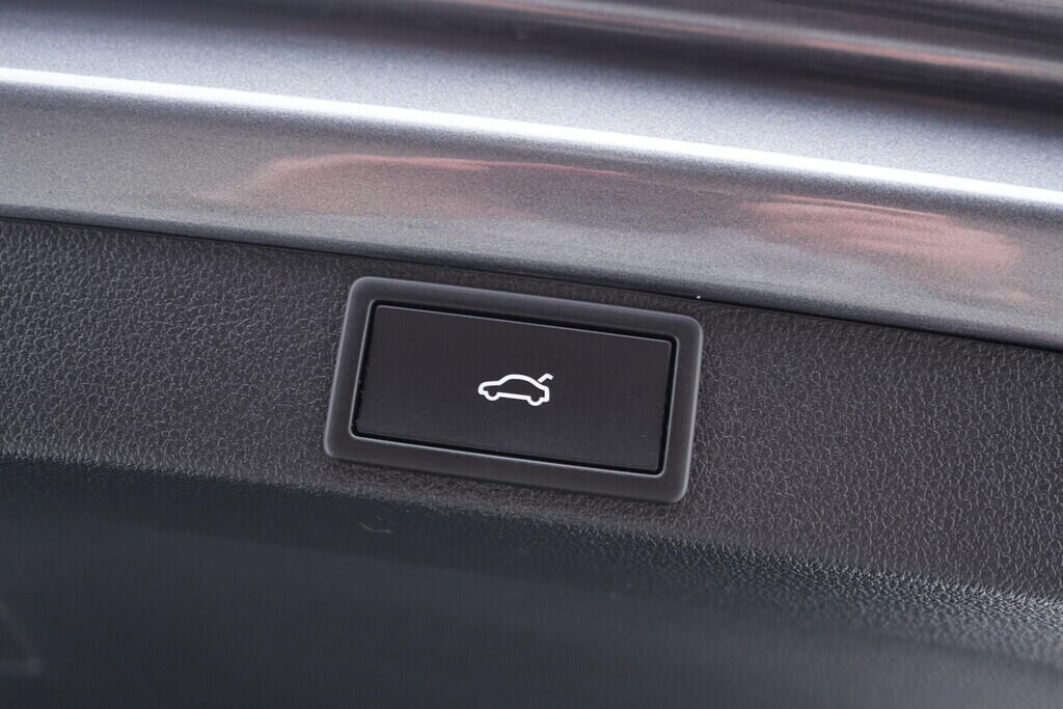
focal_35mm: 36
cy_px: 354
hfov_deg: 53.1
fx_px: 1063
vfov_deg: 36.9
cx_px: 532
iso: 400
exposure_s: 1/40
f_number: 2.8
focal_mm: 24
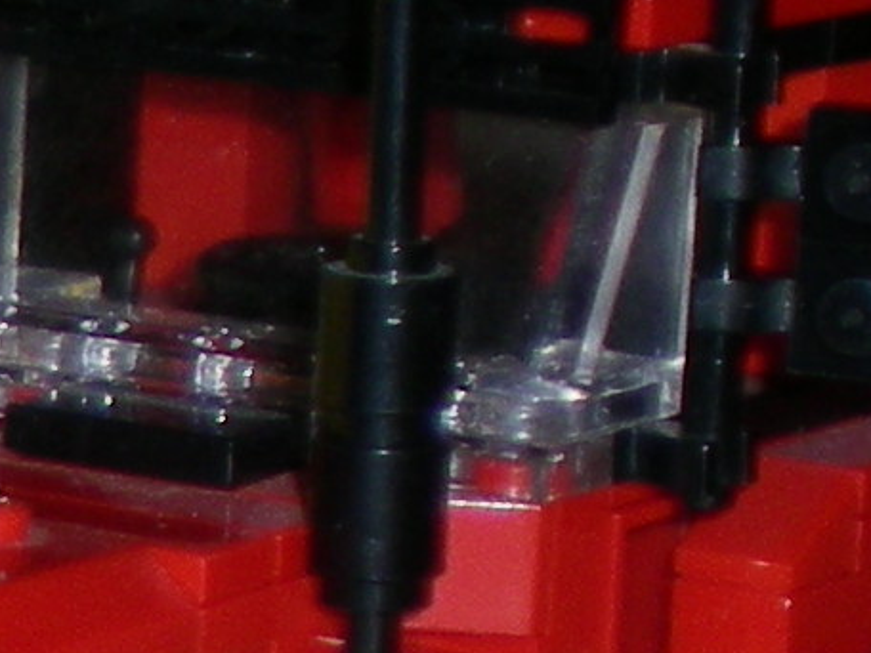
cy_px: 779
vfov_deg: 5.8
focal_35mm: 256
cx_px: -1192
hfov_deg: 7.3
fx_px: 6441
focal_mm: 6.3
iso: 50
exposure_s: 1/60
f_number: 3.1
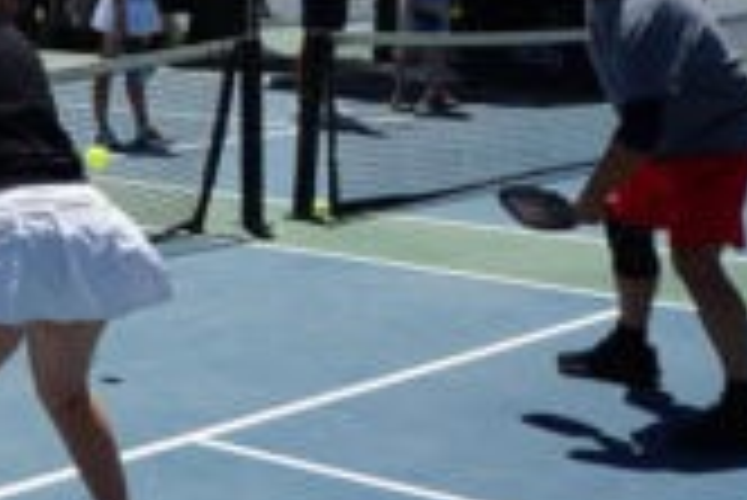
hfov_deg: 18.8
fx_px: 2098
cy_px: 140
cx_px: -216
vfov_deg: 13.5
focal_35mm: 101
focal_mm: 28
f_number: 11
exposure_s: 1/200
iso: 100
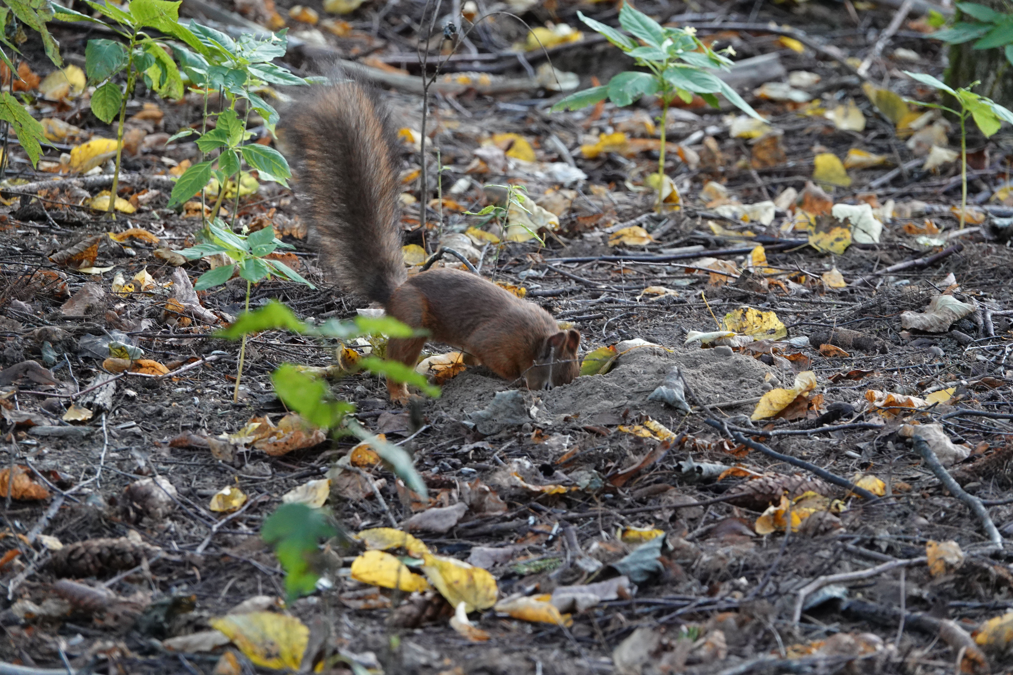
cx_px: 506
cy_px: 338
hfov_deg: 6.9
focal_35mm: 300
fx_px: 8441
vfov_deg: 4.6
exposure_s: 1/25
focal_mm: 110.13
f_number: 4
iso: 800
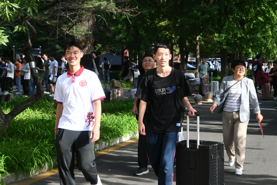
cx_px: 138
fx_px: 577
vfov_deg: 18.2
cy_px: 92
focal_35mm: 75
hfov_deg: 27.0
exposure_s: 1/160
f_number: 6.3
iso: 160
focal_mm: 50
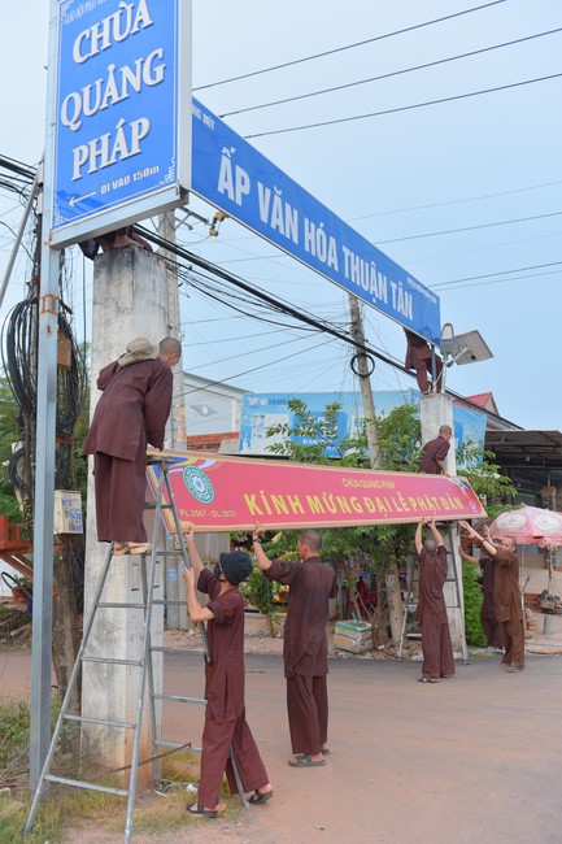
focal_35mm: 32
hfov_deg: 41.1
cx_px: 281
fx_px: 750
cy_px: 422
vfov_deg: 58.7
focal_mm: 32
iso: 100
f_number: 3.5
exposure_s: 1/160
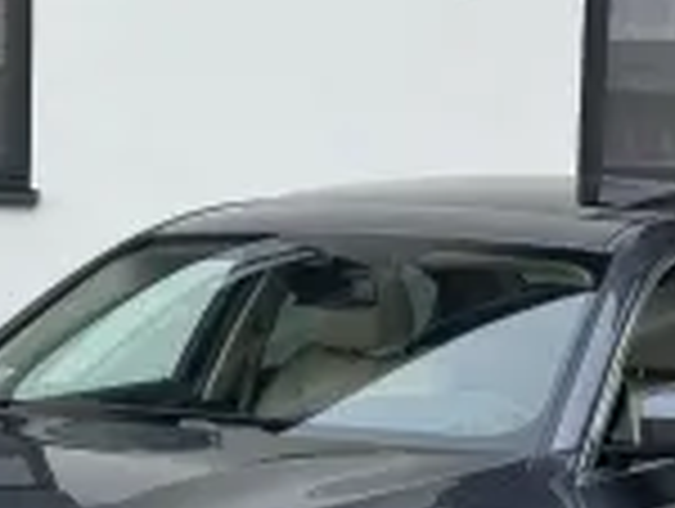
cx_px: 207
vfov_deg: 12.6
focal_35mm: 115
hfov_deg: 17.0
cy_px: 593
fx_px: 2246
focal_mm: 6.76
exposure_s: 1/244
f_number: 1.78
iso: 64
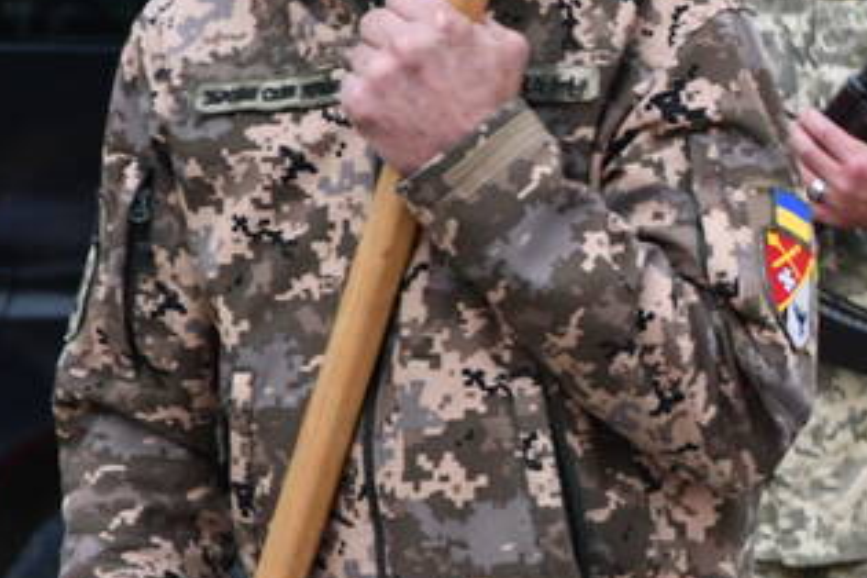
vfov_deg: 2.7
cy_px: 348
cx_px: 1376
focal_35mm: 510
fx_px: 12282
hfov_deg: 4.0
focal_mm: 105
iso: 1800
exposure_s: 1/250
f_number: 5.6
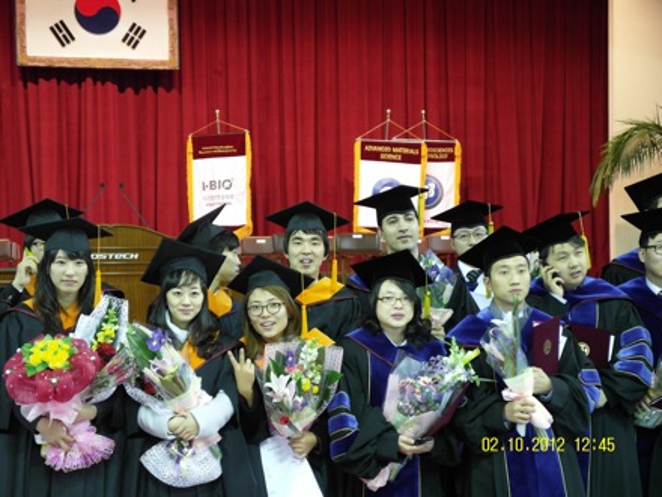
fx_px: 1377
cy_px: 248
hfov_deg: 27.0
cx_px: 331
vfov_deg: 20.4
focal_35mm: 72
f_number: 2.4
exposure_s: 1/30
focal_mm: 15.6
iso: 240
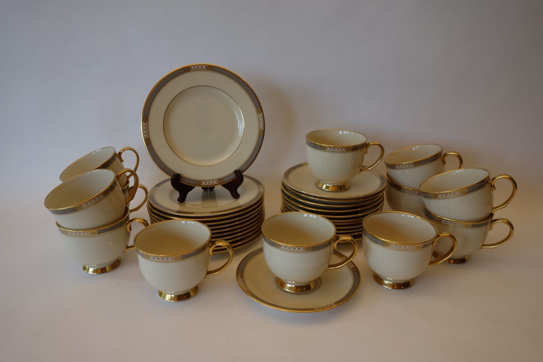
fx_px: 422
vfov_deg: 46.4
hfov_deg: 65.5
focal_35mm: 28
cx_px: 272
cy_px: 181
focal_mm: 10.4
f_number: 3.2
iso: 125
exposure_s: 1/100
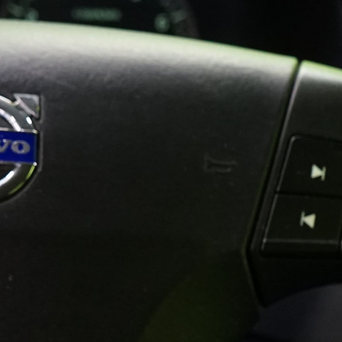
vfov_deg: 12.8
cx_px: -41
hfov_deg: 12.6
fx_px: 1520
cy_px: 212
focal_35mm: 136
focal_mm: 30
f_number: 5.6
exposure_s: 1/25
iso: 2000
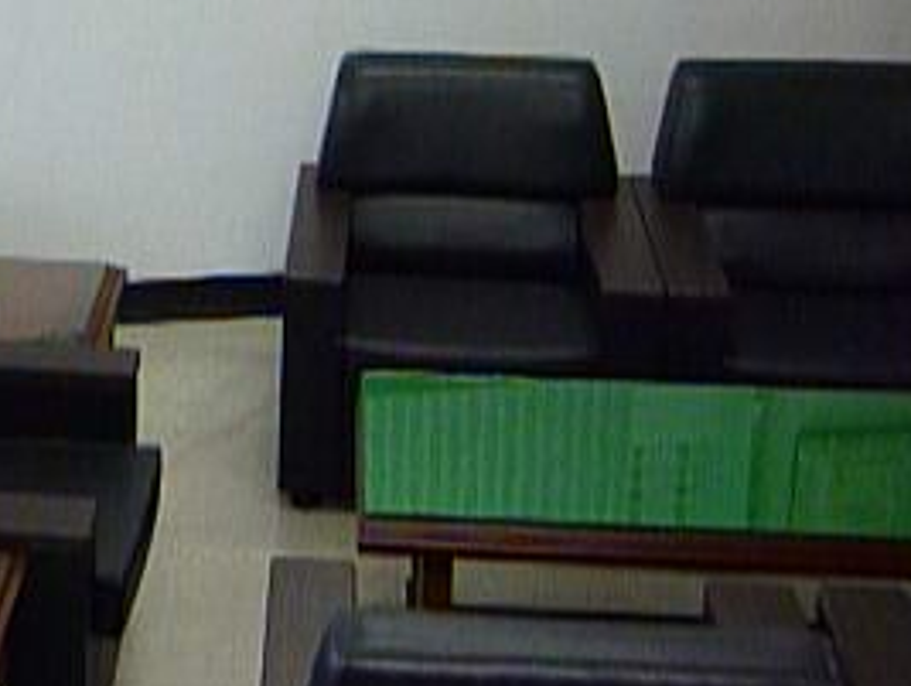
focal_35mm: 79
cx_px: -41
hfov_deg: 23.4
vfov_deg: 18.2
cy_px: -3
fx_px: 2082
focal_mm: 5.5
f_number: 2.8
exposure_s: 1/80
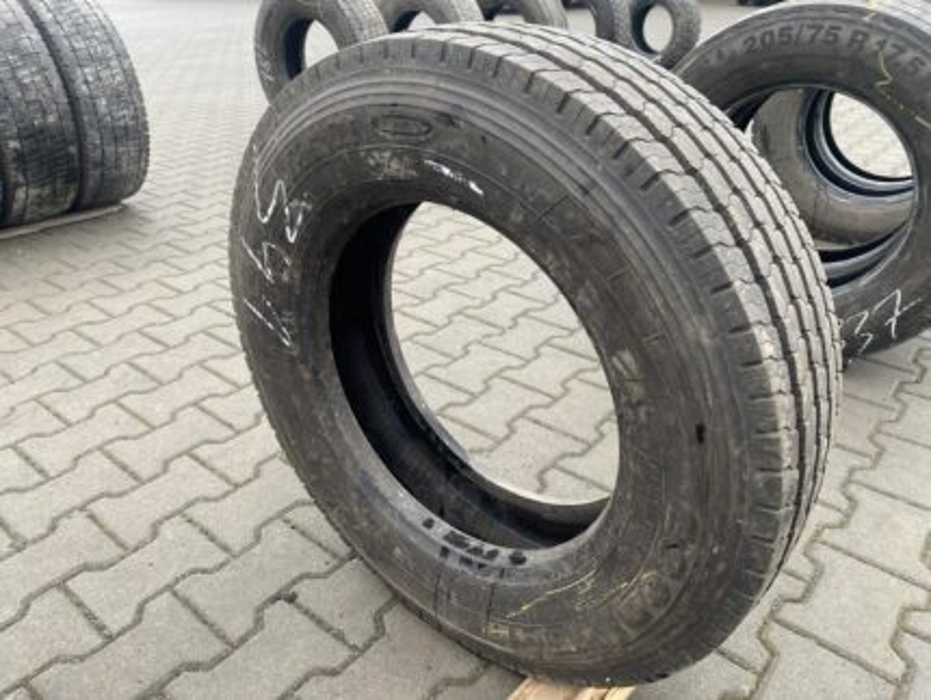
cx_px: 466
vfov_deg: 53.1
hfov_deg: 67.3
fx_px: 700
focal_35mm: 26
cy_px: 350
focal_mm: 4.25
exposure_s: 1/121
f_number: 1.8
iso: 125
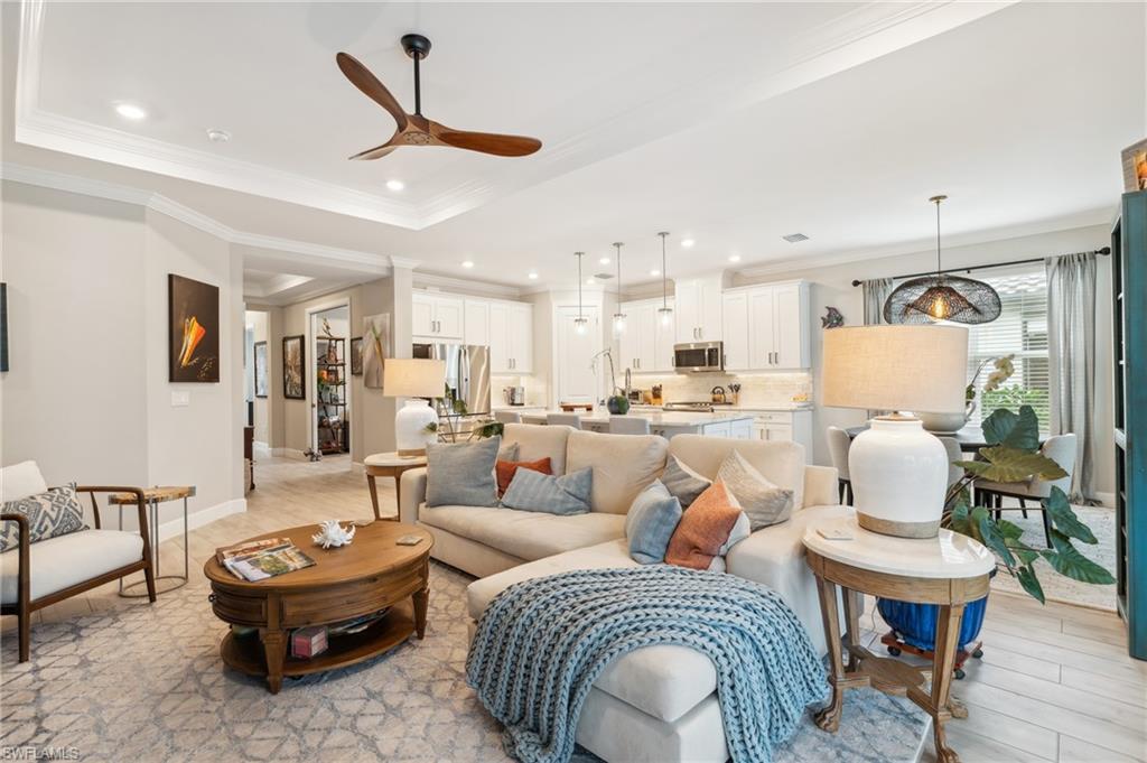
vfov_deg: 73.7
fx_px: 509
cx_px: 574
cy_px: 382
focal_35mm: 16
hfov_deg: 96.8
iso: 200
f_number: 9
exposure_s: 1/8
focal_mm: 16
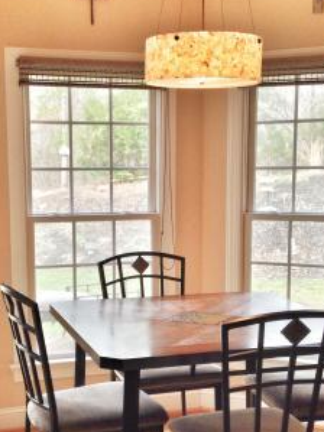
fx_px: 799
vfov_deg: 30.2
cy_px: 270
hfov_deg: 22.9
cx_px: 140
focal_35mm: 64
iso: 64
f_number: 2.4
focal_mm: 4.12
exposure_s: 1/60
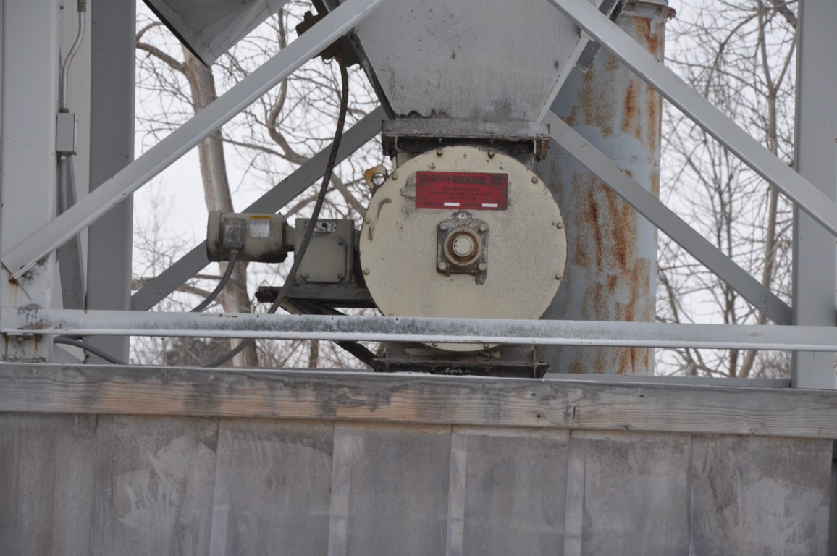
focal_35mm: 158
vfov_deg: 8.7
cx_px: 418
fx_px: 3658
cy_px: 278
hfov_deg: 13.1
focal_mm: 105
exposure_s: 1/320
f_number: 9
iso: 200
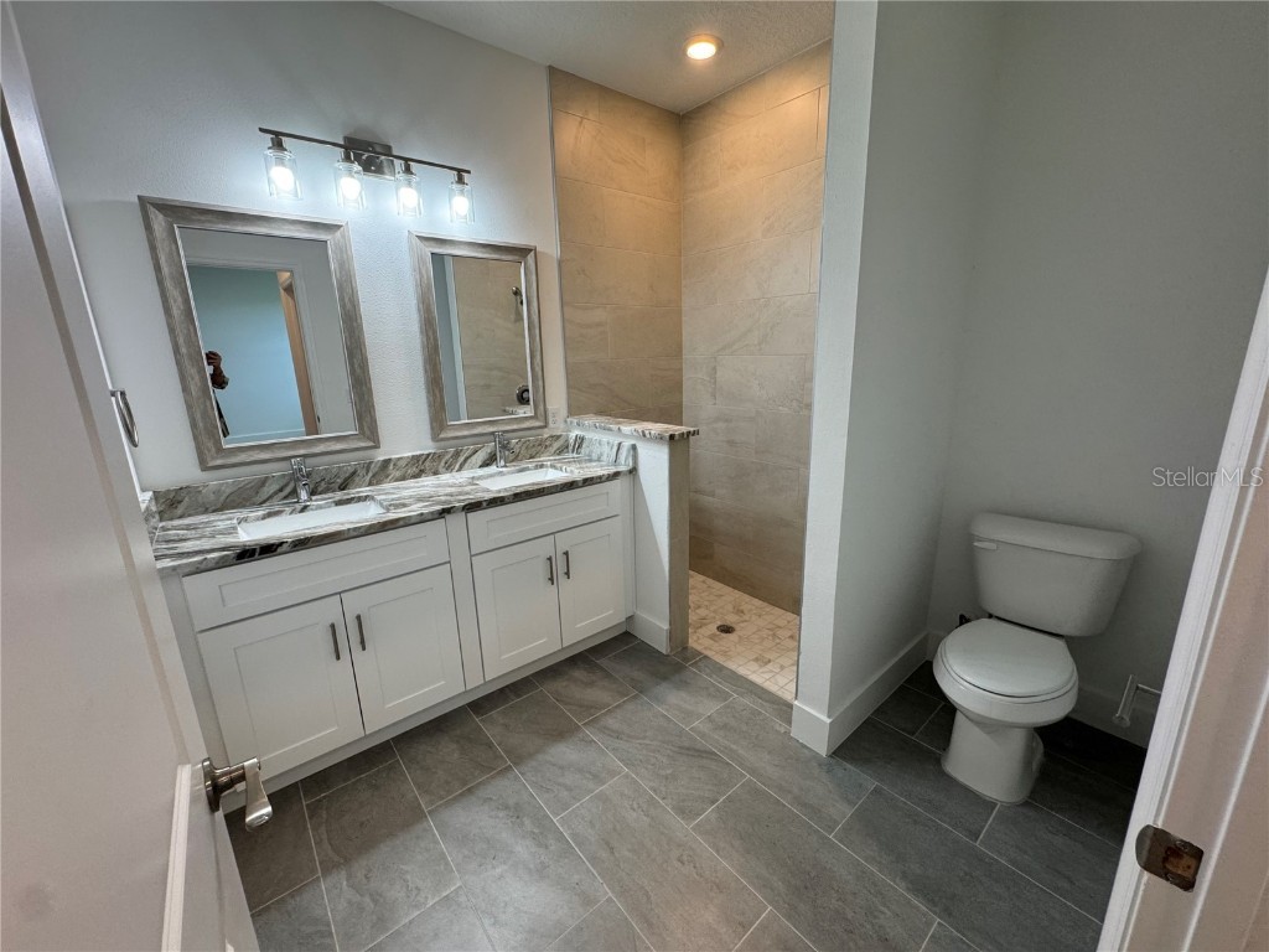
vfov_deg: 85.7
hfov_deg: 102.1
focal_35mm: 14
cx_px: 634
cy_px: 476
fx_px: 513
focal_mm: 2.22
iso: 200
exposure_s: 1/120
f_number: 2.2
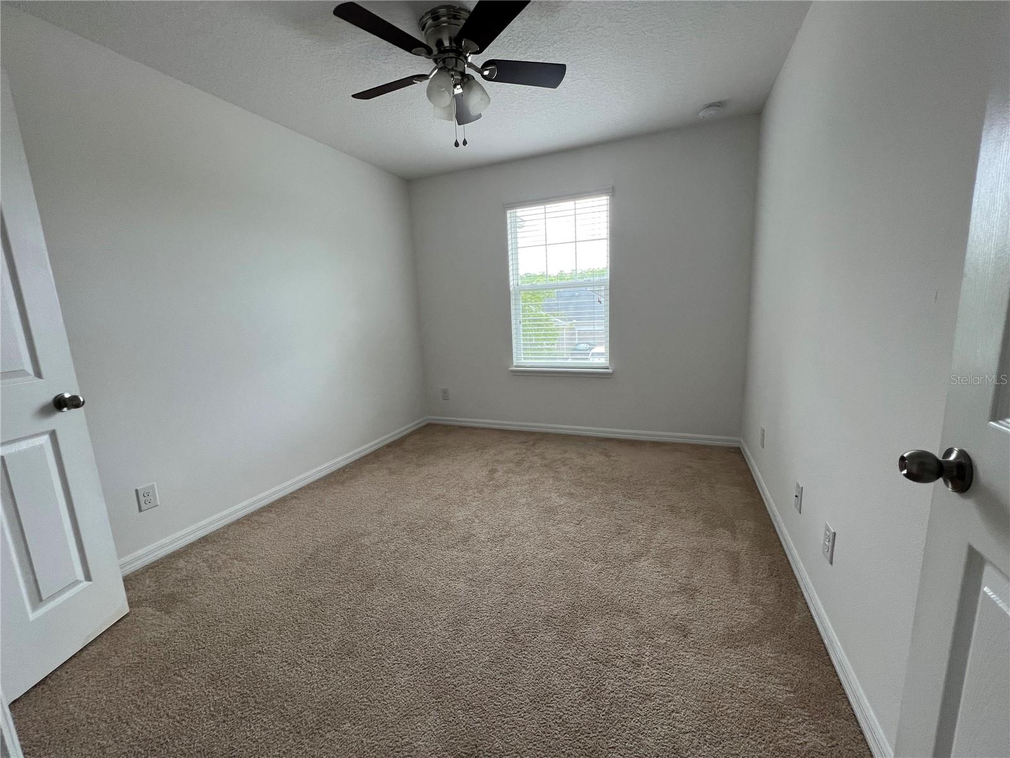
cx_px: 505
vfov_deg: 89.9
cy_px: 379
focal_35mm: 13
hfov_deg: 106.2
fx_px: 379
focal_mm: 1.57
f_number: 1.8
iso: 100
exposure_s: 1/120
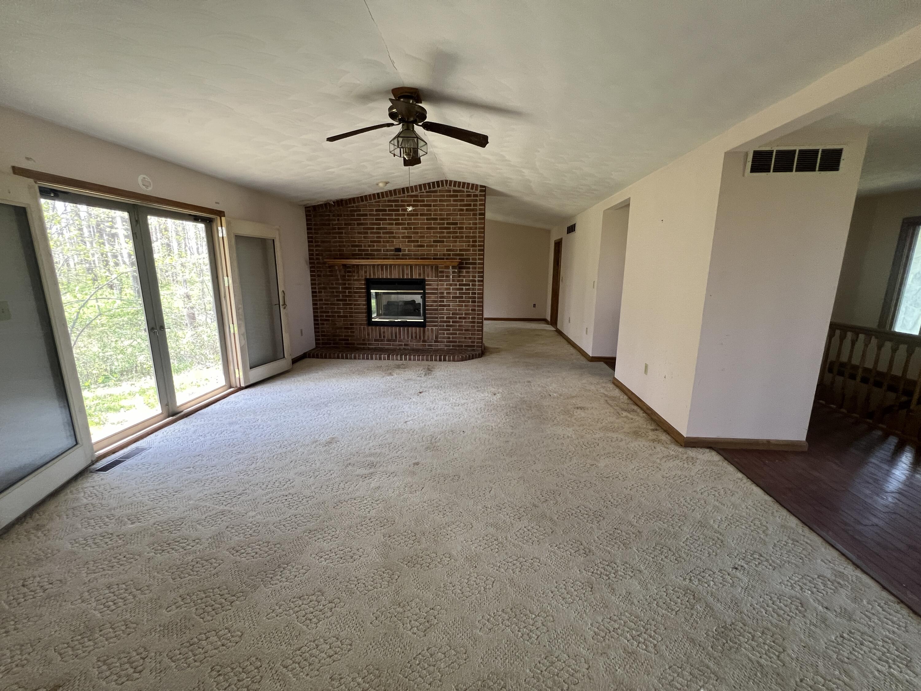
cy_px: 346
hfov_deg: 106.2
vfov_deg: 89.9
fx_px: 346
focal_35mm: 13
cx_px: 460
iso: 250
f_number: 1.8
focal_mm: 1.57
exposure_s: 1/99
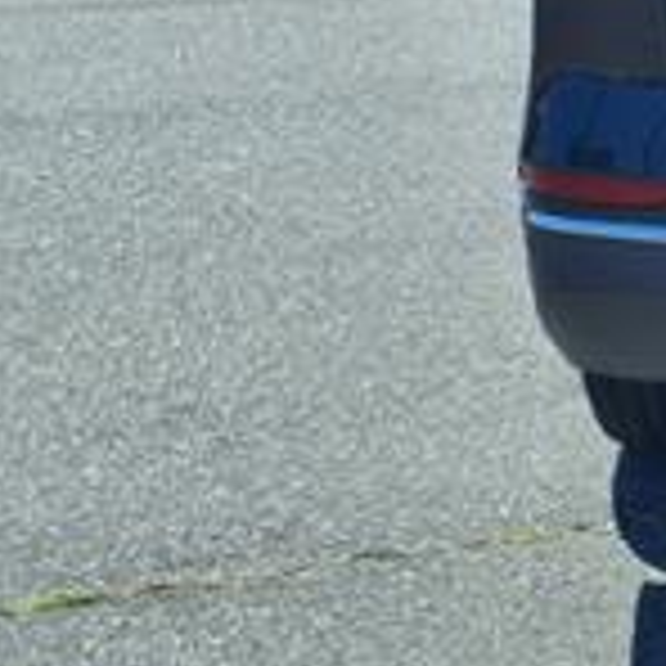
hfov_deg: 14.5
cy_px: -194
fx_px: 2242
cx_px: 1256
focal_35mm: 103
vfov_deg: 16.0
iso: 40
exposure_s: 1/1667
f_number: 1.9
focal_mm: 3.58
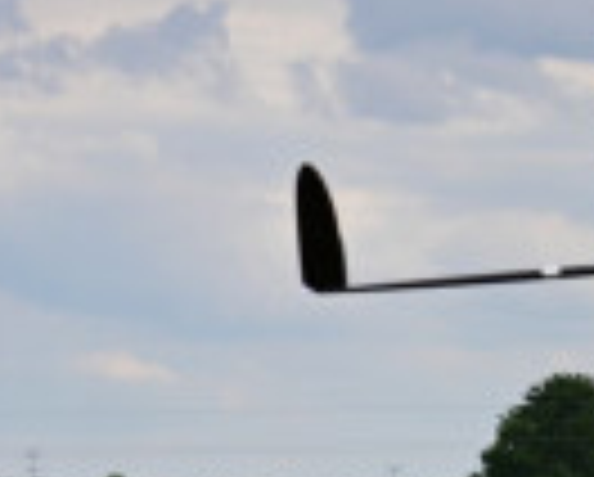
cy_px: 522
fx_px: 10564
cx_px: -272
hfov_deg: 3.2
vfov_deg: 2.6
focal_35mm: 600
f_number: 7.1
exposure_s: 1/3200
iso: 1000
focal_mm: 170
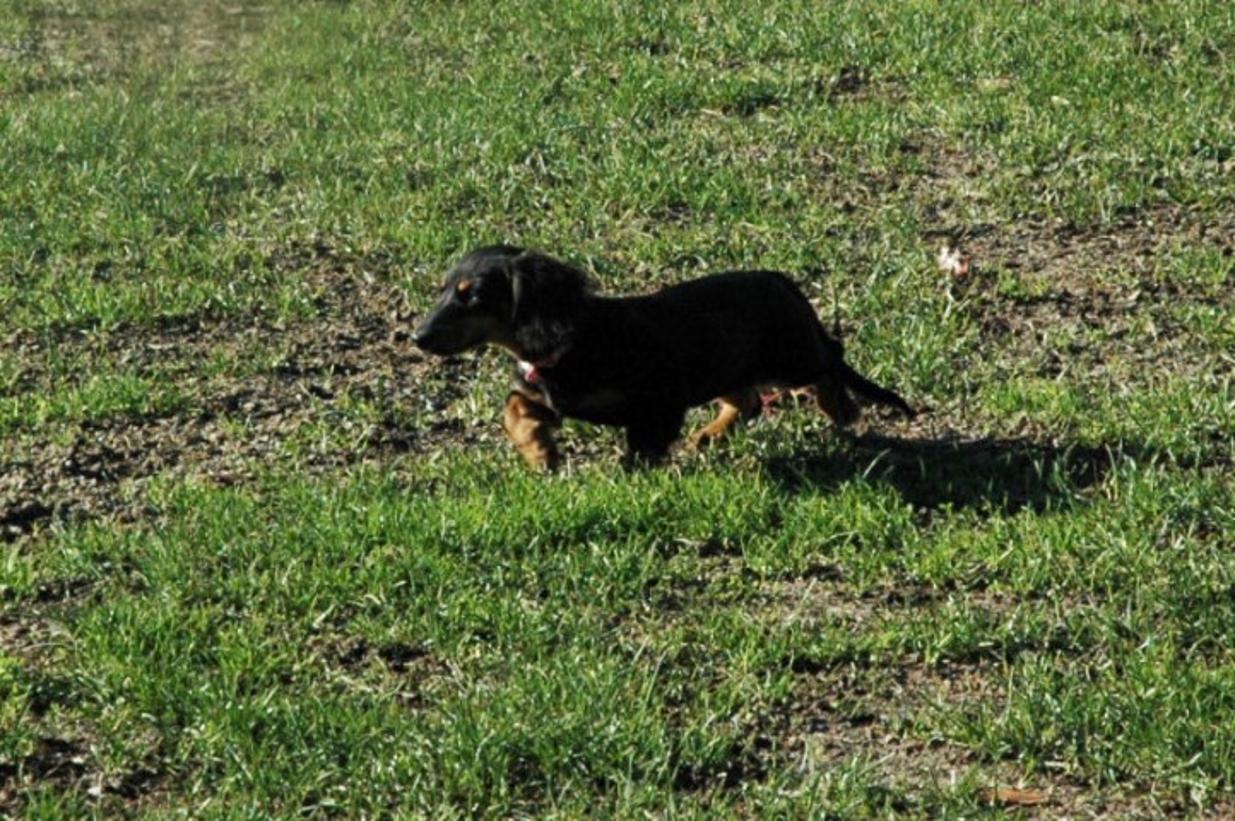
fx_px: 3599
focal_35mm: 105
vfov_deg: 13.0
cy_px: 410
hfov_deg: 19.5
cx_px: 618
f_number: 11
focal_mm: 70
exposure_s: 1/500
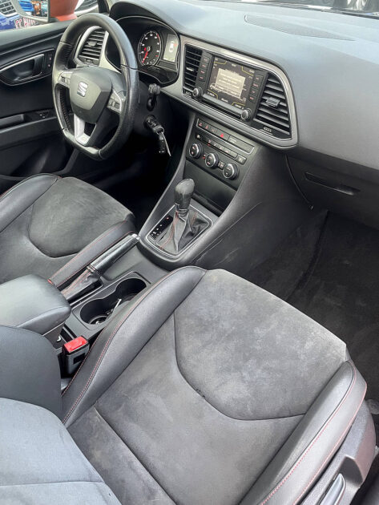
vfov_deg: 67.3
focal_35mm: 26
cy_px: 252
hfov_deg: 53.1
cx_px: 190
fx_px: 379
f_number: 1.6
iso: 250
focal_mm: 4.2
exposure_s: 1/60
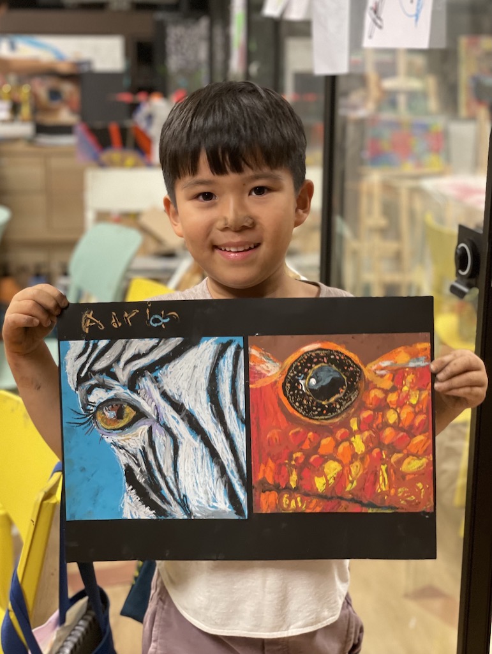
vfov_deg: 36.8
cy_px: 327
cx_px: 246
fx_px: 983
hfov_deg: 28.1
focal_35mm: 52
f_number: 2
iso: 320
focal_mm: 6
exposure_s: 1/33
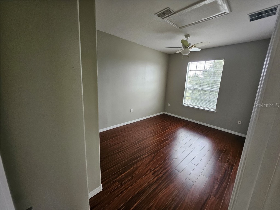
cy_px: 105
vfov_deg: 89.9
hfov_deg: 106.2
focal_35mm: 13
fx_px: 105
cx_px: 140
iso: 160
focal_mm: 1.74
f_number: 2.2
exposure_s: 1/60
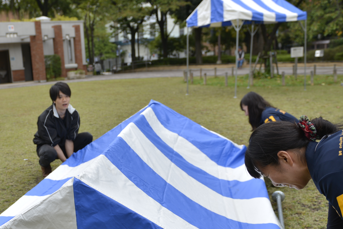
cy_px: 177
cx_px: 89
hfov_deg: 42.4
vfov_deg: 29.3
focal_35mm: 45
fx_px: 429
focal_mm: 24
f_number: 3.2
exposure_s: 1/400
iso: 100
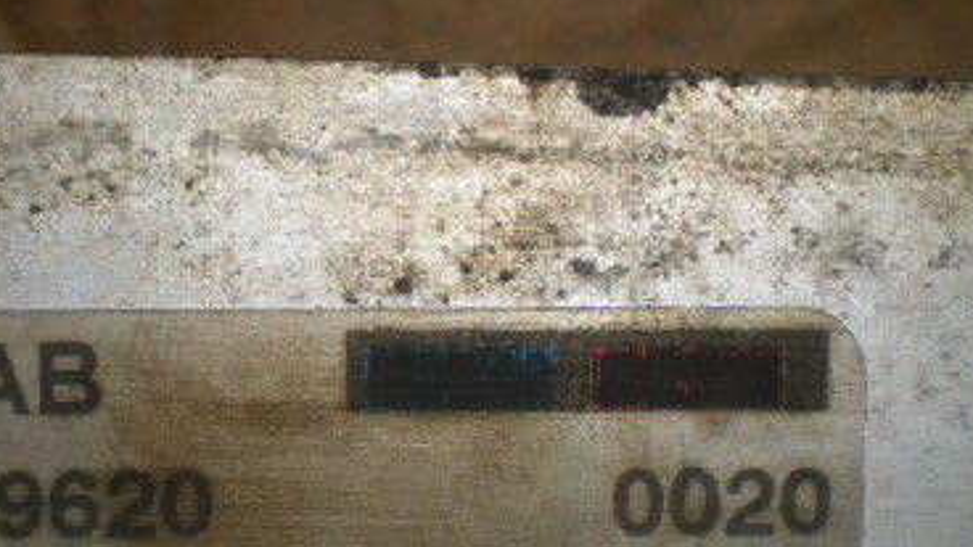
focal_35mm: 72
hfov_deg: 29.0
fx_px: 1858
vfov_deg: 16.7
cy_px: 359
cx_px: 283
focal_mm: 6.3
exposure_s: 1/60
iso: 64
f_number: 4.6
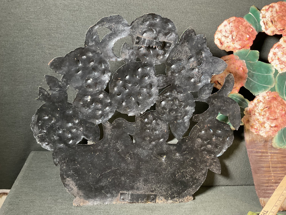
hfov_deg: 61.7
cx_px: 143
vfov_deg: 48.2
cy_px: 108
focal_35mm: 29
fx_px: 240
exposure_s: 1/33
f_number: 1.8
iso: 250
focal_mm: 3
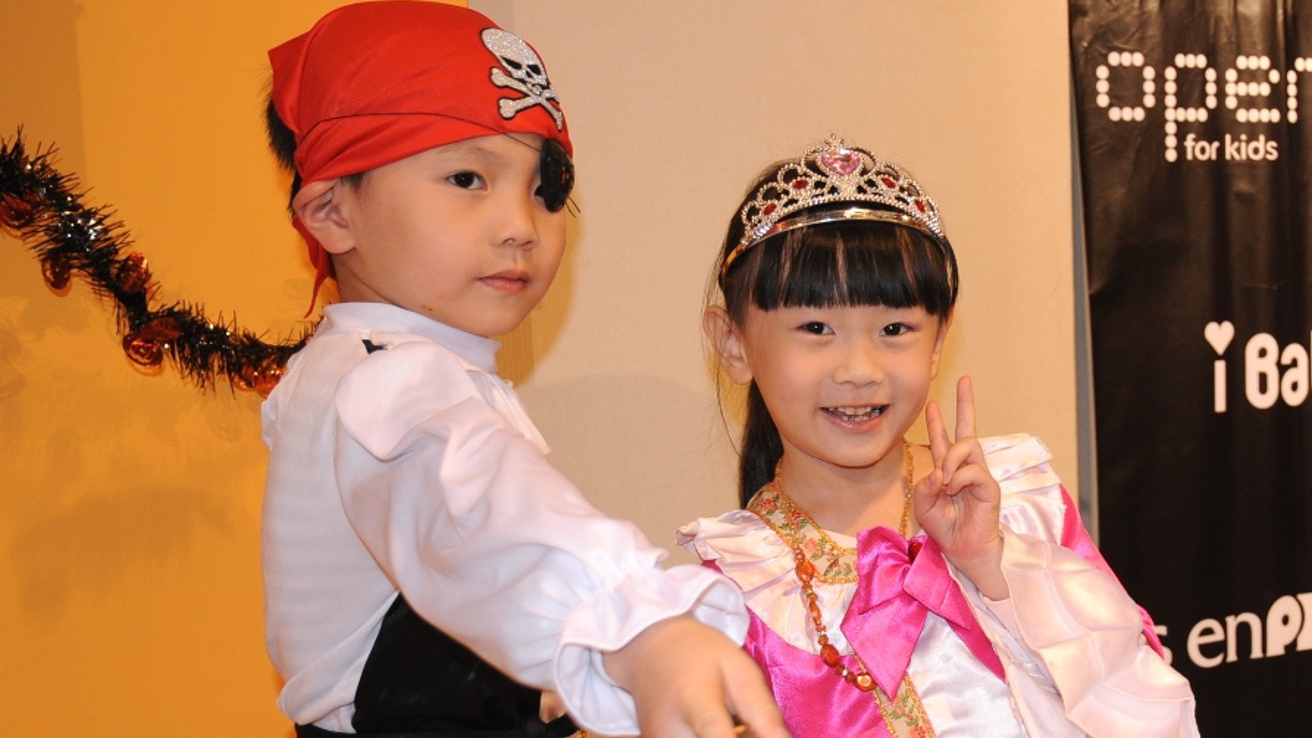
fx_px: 1375
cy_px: 424
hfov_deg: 51.0
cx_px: 655
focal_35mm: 40
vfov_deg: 30.0
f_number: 4
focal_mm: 25
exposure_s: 1/25
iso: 400
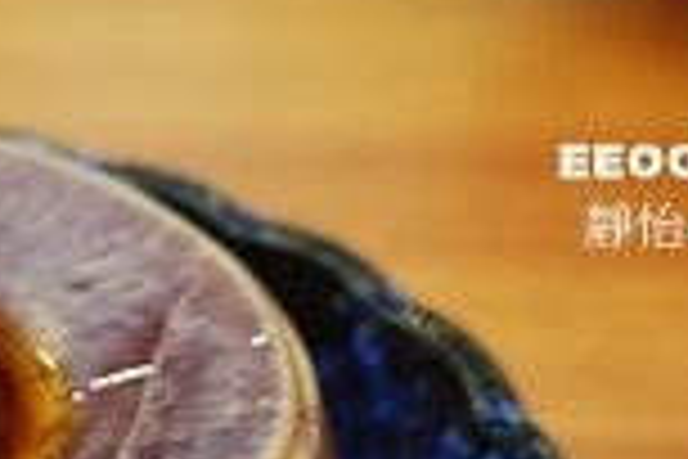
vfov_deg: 13.3
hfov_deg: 17.7
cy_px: 439
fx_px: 1949
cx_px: -373
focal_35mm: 102
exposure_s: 1/30
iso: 200
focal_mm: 9
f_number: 2.8
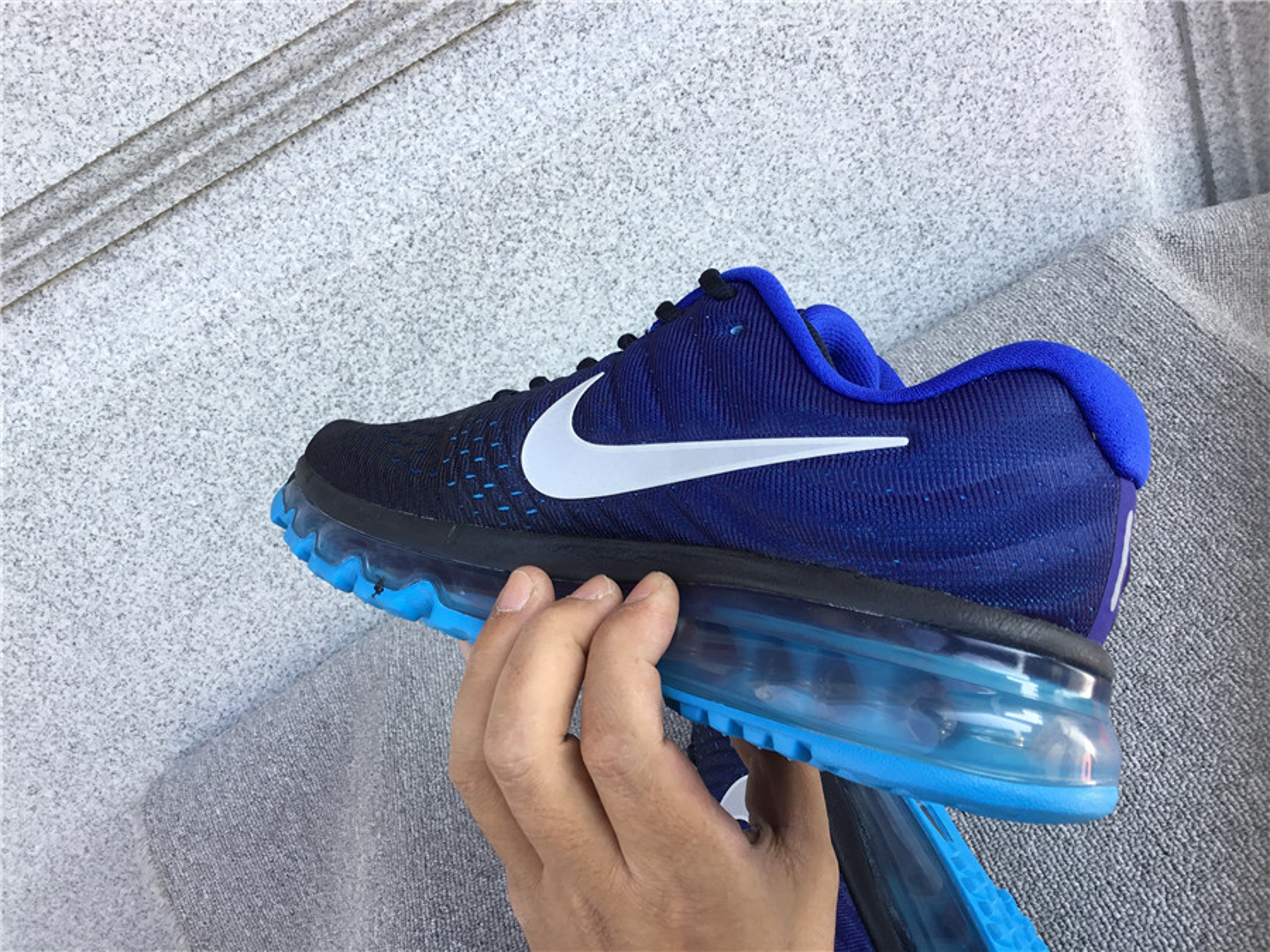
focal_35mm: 31
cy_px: 476
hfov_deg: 58.4
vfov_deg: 45.4
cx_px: 635
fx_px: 1137
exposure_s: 1/197
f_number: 2.4
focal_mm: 3.3
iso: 25
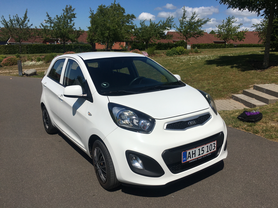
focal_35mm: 29
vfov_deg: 48.2
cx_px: 139
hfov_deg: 61.7
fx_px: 233
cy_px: 104
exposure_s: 1/5917
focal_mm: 4.15
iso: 25
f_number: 2.2
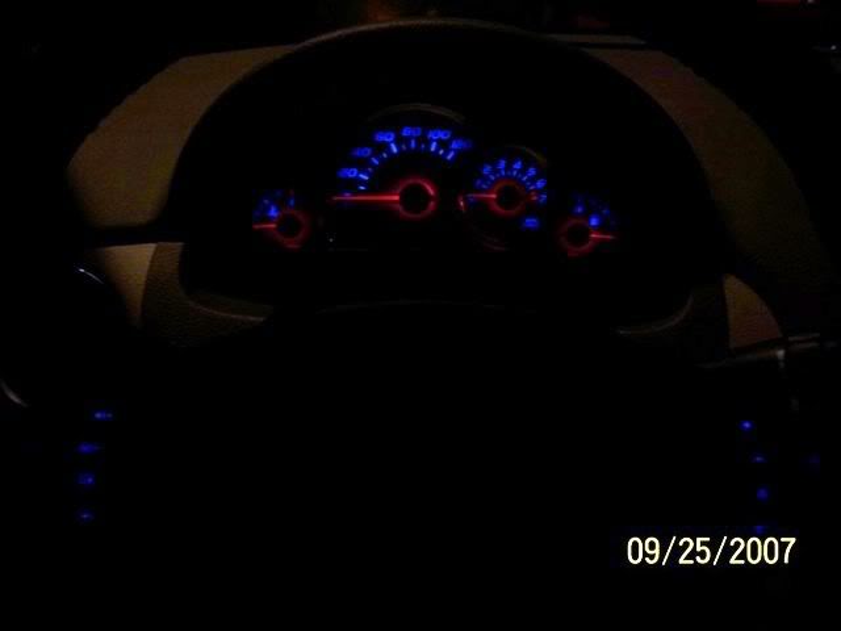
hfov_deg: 50.1
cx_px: 420
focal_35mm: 37
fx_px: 899
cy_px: 316
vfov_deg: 38.7
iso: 200
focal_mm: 7.8
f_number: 2.8
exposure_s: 1/8
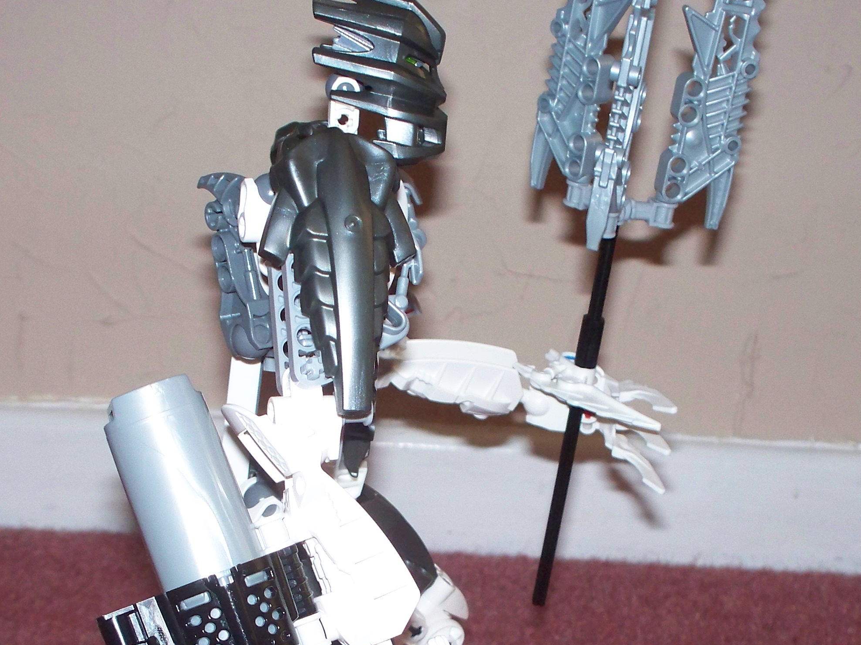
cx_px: 391
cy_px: 500
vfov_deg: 20.0
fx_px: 1815
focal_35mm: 73
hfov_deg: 26.7
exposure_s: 1/30
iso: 200
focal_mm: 7.54
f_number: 2.8
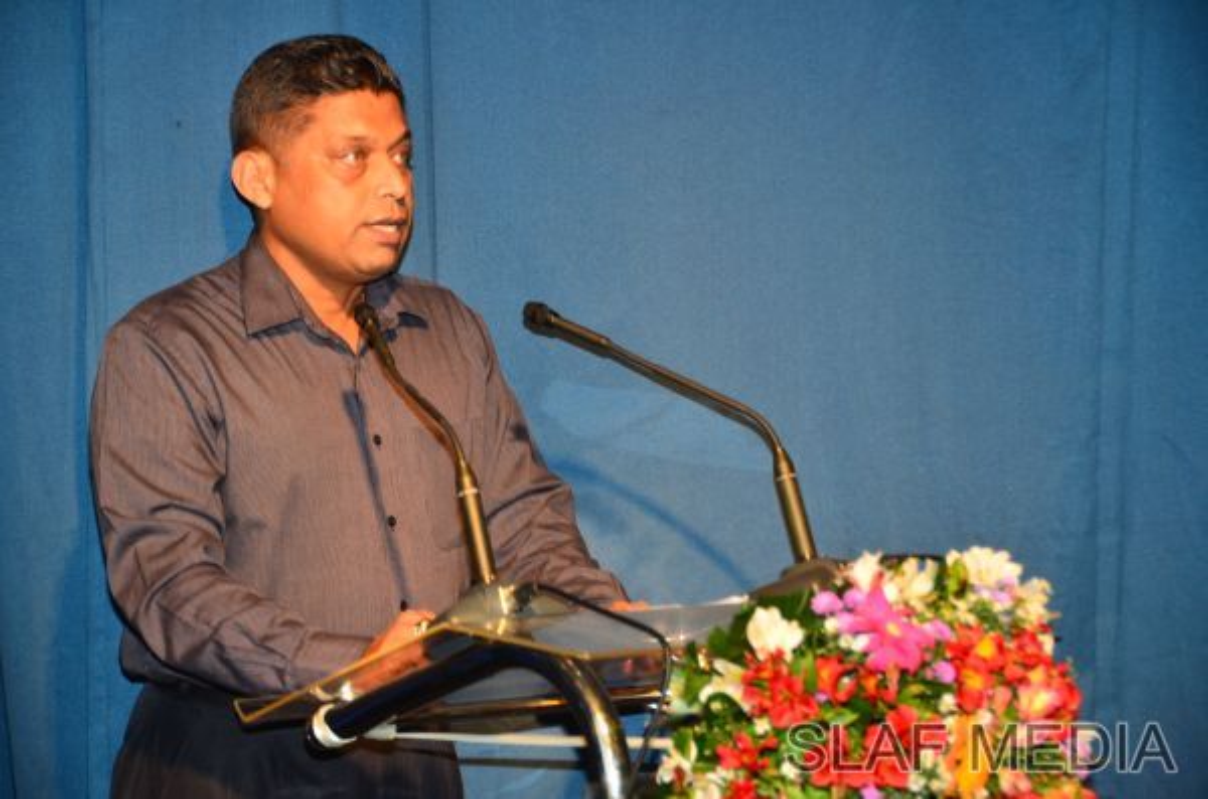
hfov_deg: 19.5
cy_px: 400
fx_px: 3515
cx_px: 604
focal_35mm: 105
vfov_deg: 13.0
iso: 400
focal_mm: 70
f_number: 5
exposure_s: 1/60
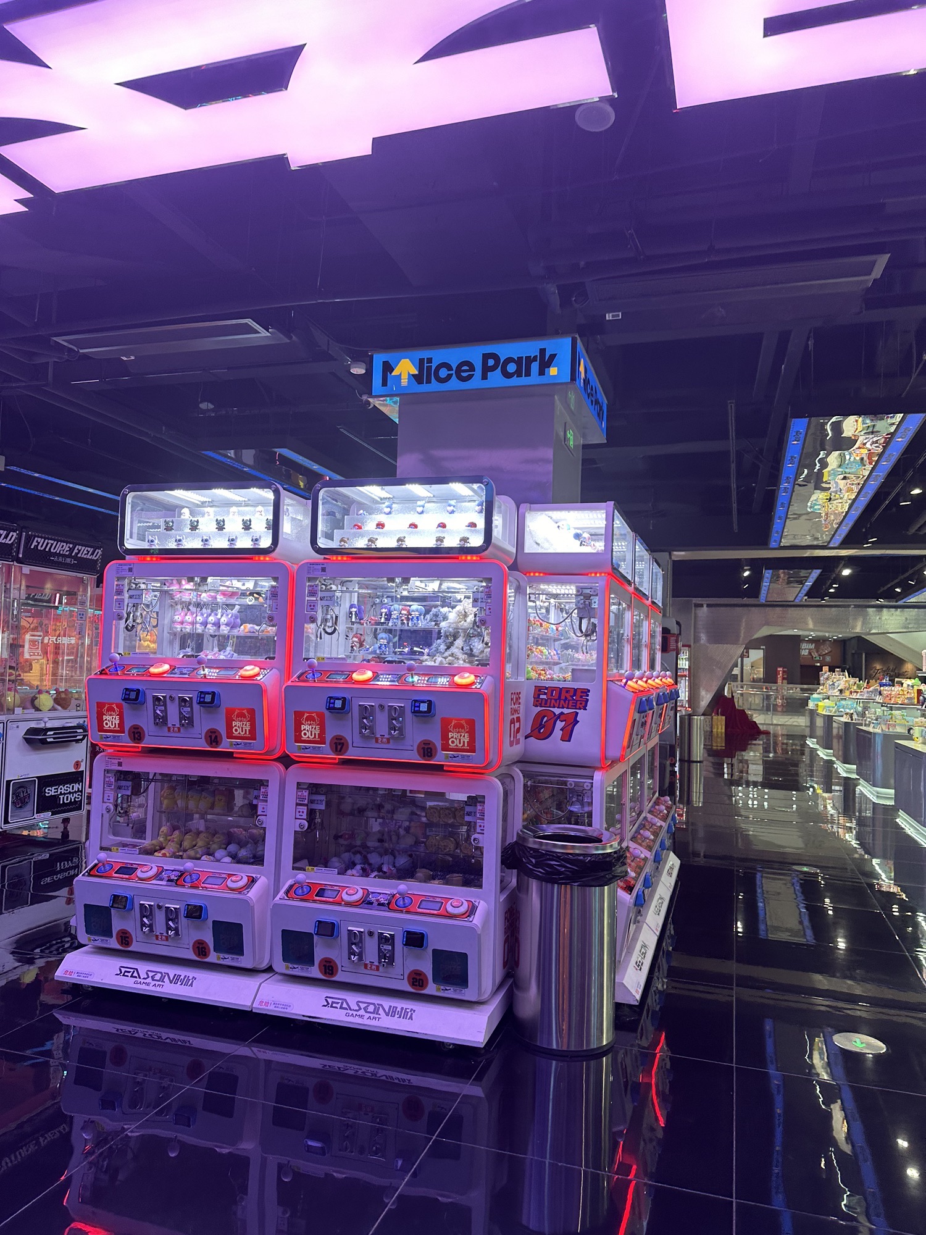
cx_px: 463
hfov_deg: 56.8
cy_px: 618
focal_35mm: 24
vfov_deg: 71.6
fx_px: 856
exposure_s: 1/100
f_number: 1.78
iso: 80
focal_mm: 6.86
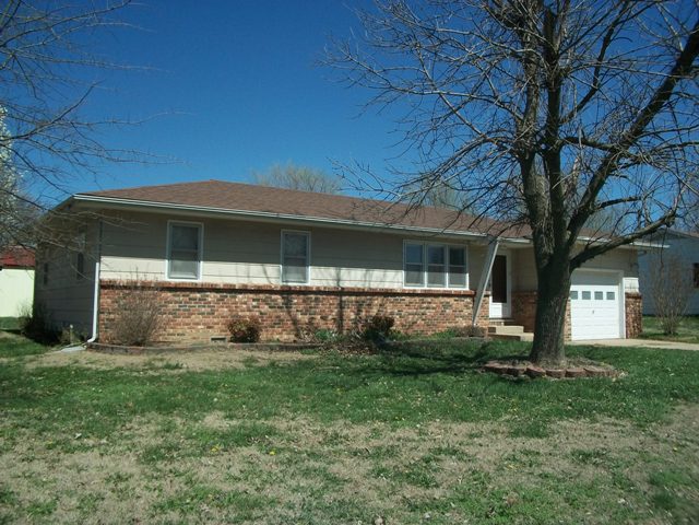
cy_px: 262
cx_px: 350
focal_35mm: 32
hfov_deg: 56.8
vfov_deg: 44.2
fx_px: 646
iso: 80
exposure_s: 1/640
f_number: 5.5
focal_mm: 5.7
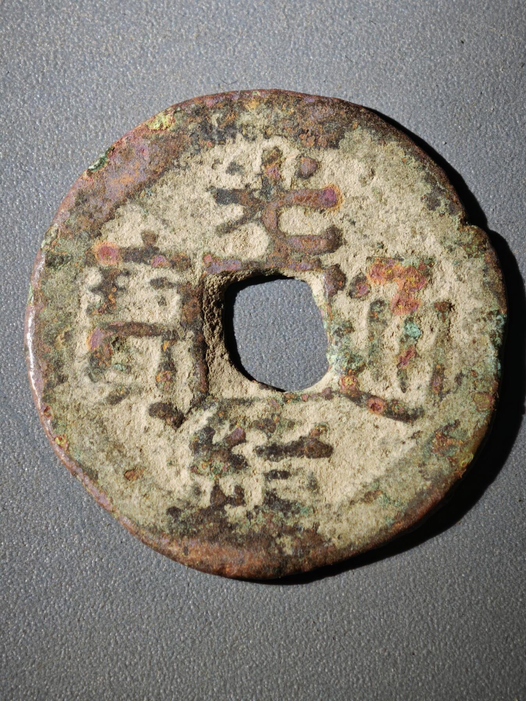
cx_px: 263
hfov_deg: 12.7
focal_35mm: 117
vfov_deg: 16.8
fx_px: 2370
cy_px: 350
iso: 320
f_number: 2
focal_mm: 9
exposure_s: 1/100
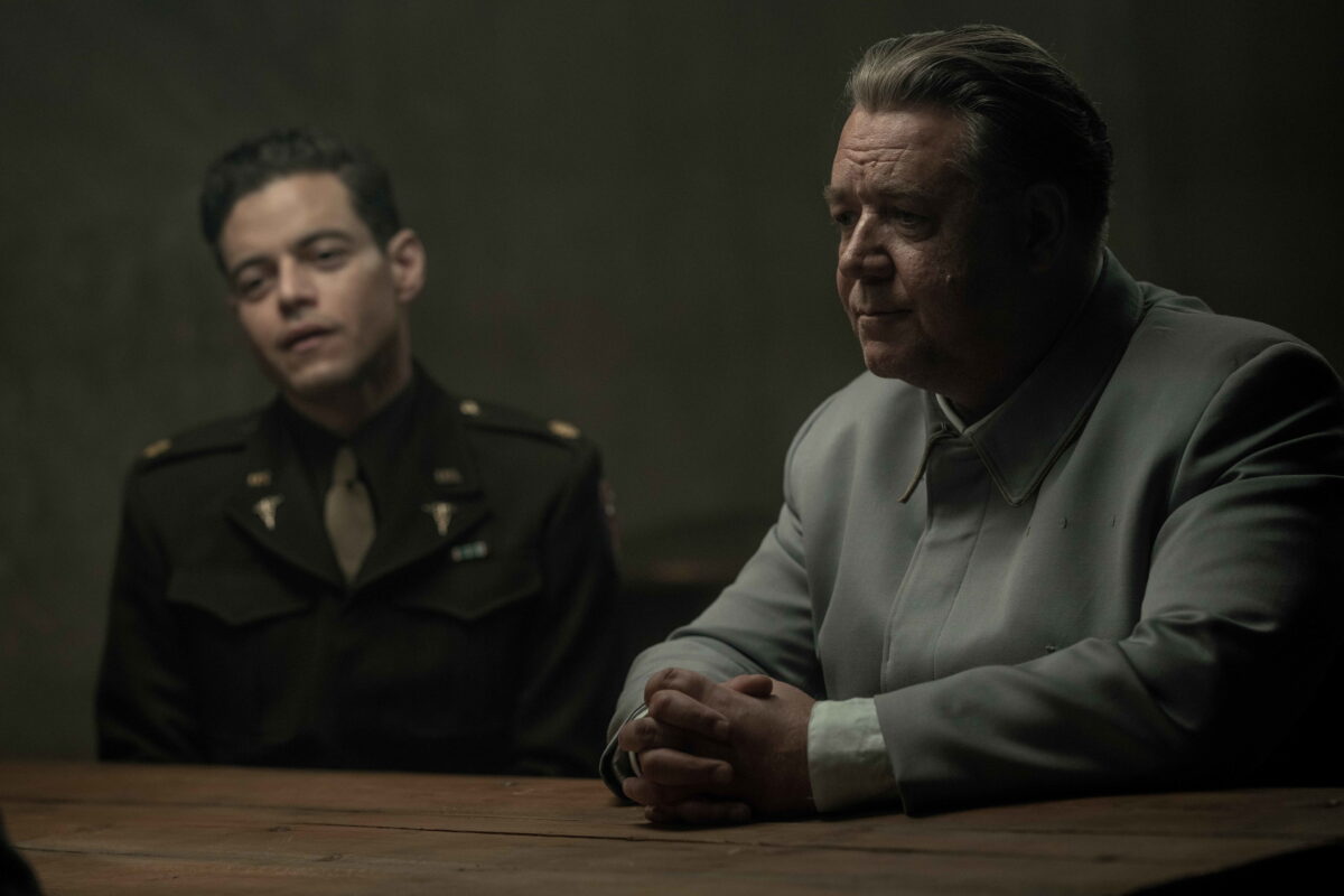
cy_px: 448
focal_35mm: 135
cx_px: 672
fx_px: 5040
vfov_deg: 10.2
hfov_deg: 15.2
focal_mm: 135
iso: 640
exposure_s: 1/60
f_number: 3.2
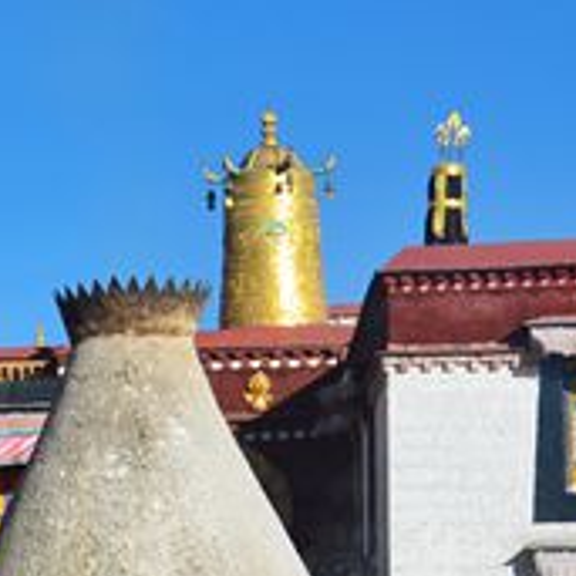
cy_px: 579
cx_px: -340
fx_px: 3615
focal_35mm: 192
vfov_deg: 9.1
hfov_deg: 8.8
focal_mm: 38
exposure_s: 1/160
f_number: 11
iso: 100
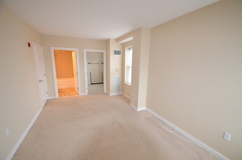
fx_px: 101
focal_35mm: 15
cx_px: 121
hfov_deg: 100.5
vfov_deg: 77.1
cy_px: 80
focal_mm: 10
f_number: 3.5
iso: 1250
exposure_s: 1/60
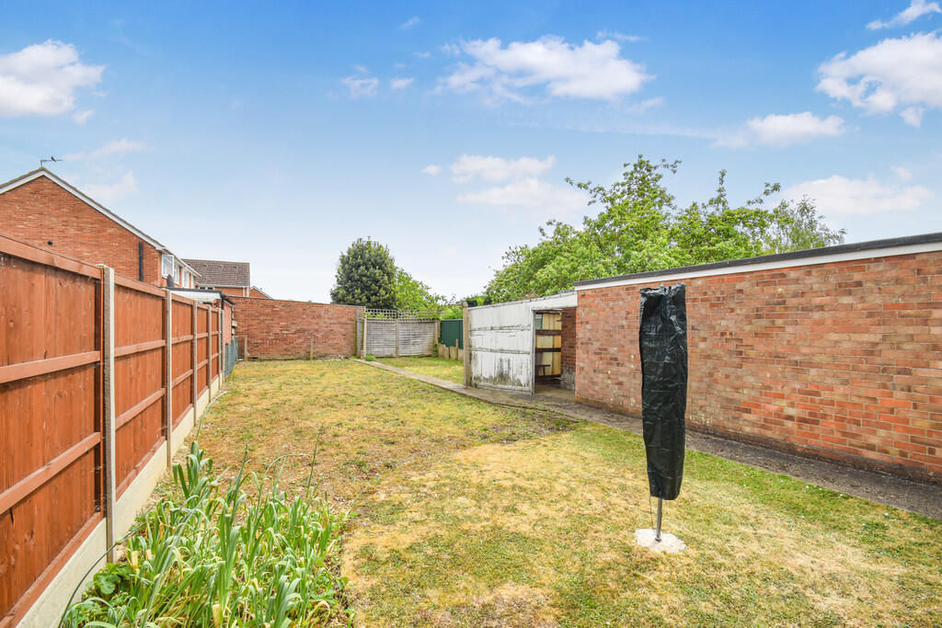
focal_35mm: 15
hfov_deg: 100.4
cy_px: 314
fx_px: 393
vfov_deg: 77.3
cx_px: 471
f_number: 8
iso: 125
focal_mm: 10
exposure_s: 1/250
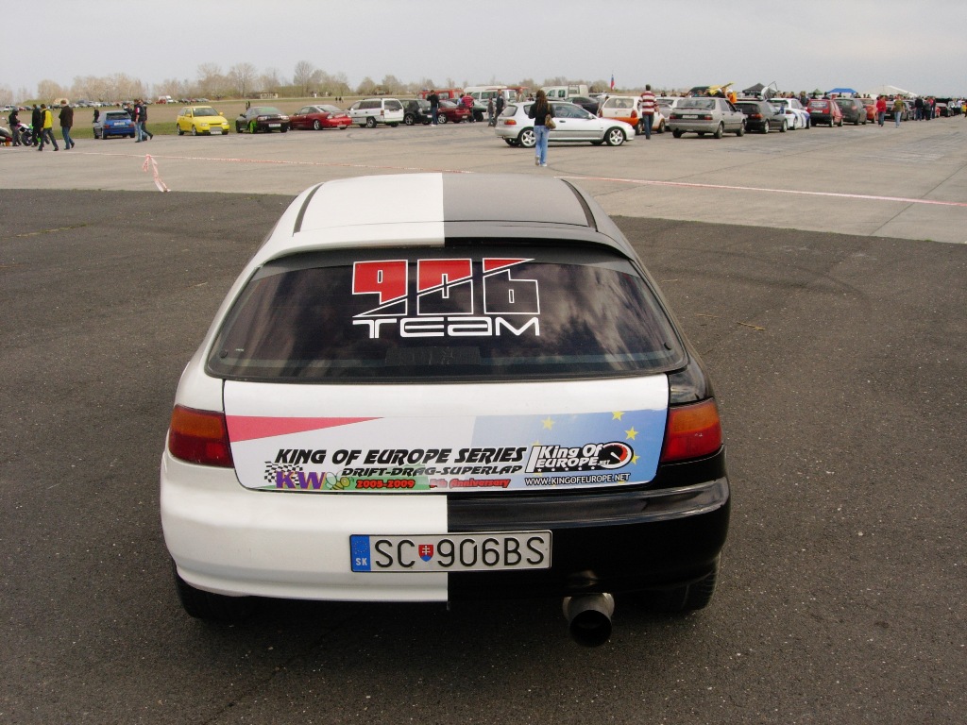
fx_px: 1062
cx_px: 484
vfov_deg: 37.7
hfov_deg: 49.0
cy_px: 362
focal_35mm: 38
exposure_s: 1/542
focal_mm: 7.8
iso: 64
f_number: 4.8
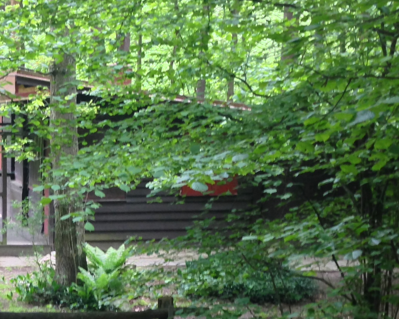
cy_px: 350
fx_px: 1075
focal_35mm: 91
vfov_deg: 16.4
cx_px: 2
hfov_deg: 20.4
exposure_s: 1/20
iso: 80
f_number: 2.4
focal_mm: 4.12
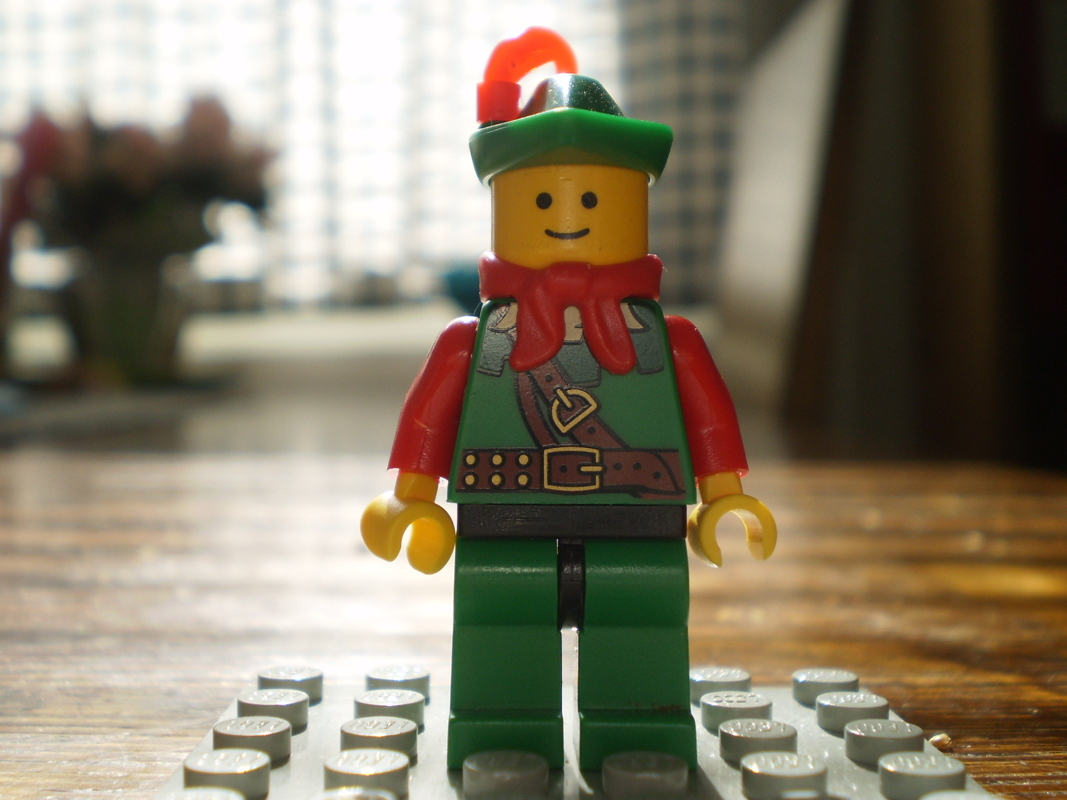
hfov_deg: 44.8
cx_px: 534
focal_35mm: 42
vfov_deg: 34.3
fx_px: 1295
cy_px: 400
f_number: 3.5
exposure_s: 1/80
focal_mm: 7.4
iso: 64
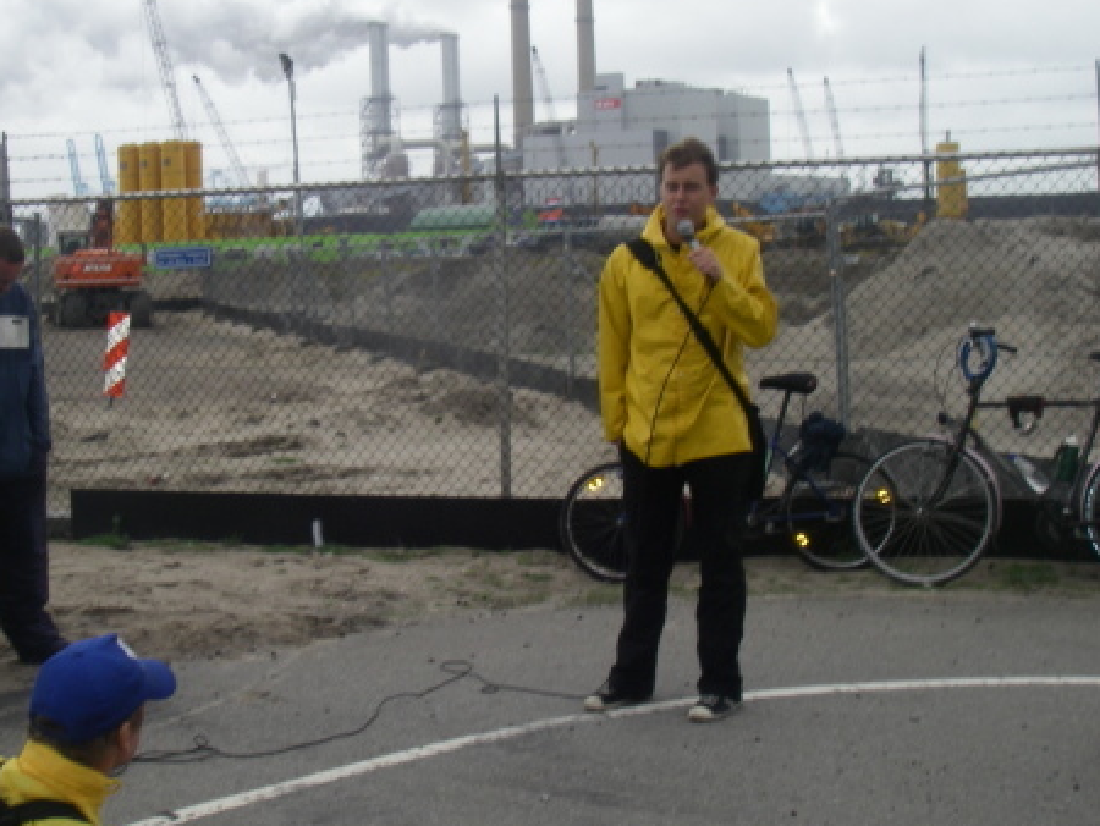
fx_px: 1717
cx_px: 406
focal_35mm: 54
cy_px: 393
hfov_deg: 35.3
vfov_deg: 27.1
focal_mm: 6.3
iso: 64
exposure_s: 1/100
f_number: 6.6
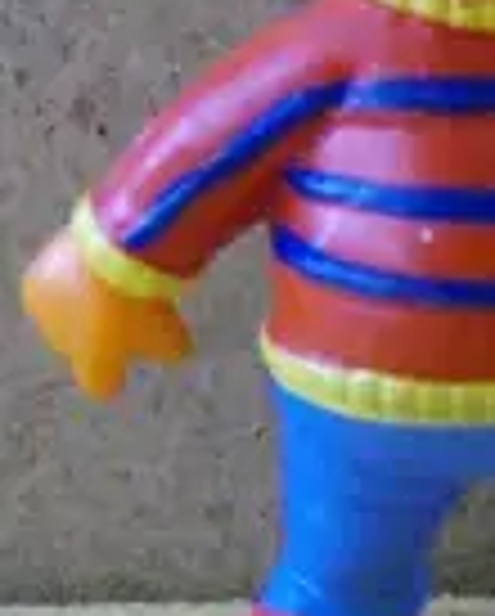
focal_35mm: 122
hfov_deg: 12.3
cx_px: 632
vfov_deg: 15.7
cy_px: 261
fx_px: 2229
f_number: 2.8
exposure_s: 1/37.6
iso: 200
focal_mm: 6
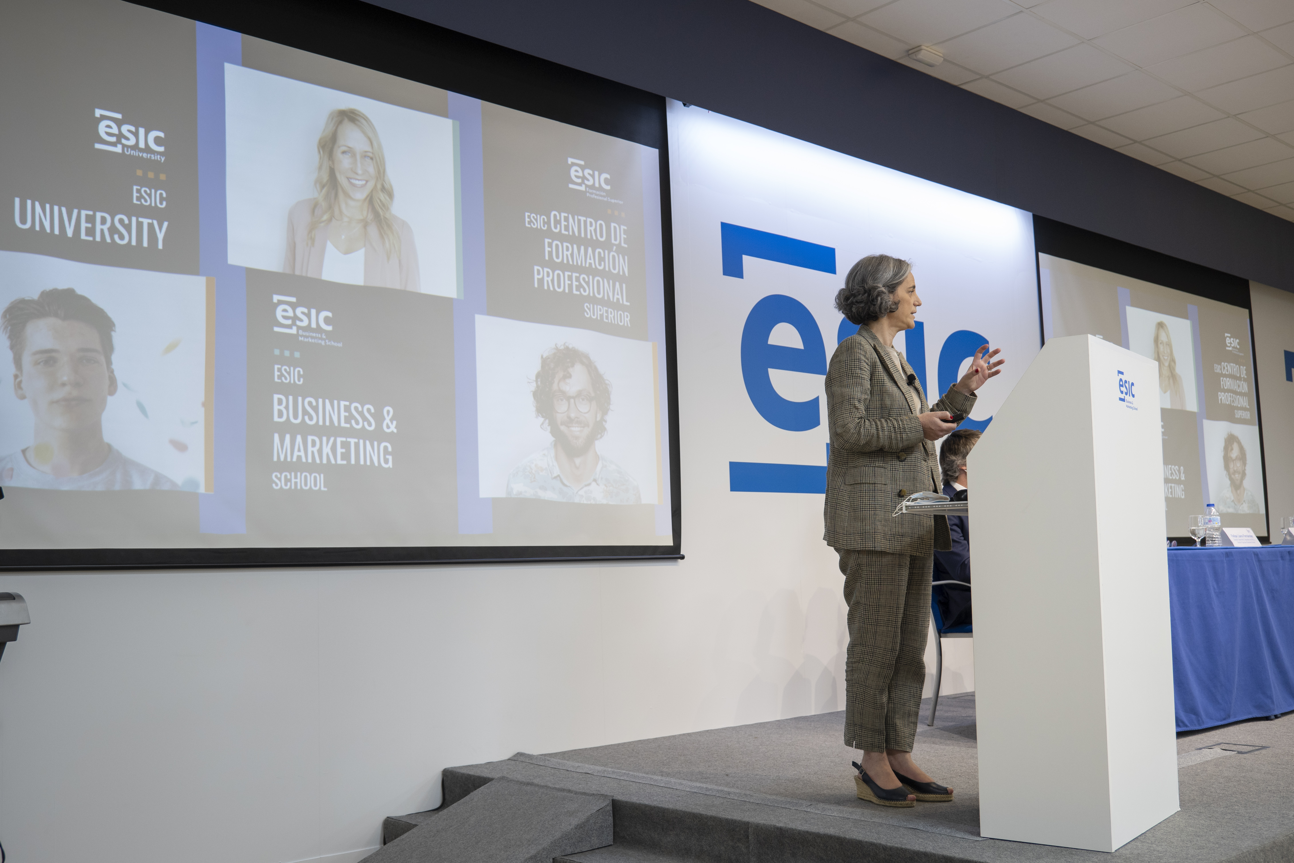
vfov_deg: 40.0
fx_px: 1186
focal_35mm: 33
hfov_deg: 57.2
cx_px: 647
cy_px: 432
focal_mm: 33
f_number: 4
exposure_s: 1/60
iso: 1000
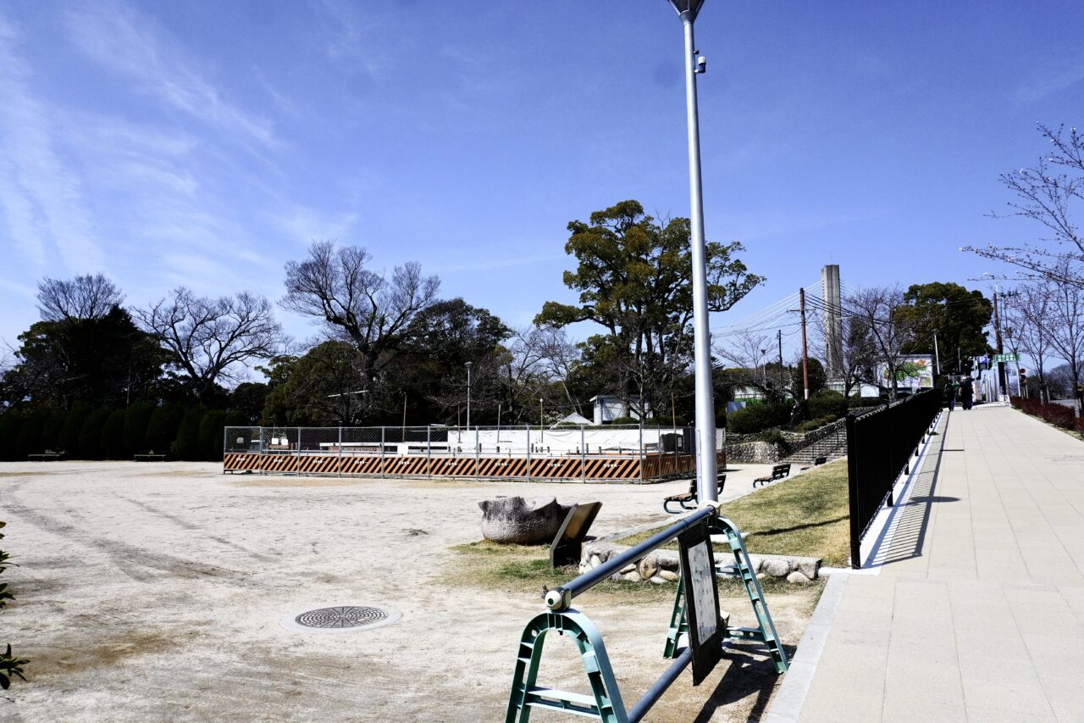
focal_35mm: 24
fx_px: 723
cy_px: 362
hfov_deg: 73.8
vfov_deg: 53.1
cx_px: 542
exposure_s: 1/4000
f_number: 7.1
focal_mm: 16
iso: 800
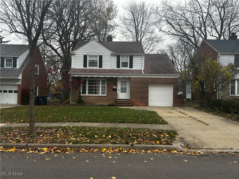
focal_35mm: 26
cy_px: 90
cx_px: 120
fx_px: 180
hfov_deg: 67.3
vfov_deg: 53.1
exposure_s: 1/336
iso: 50
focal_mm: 5.7
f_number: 1.5
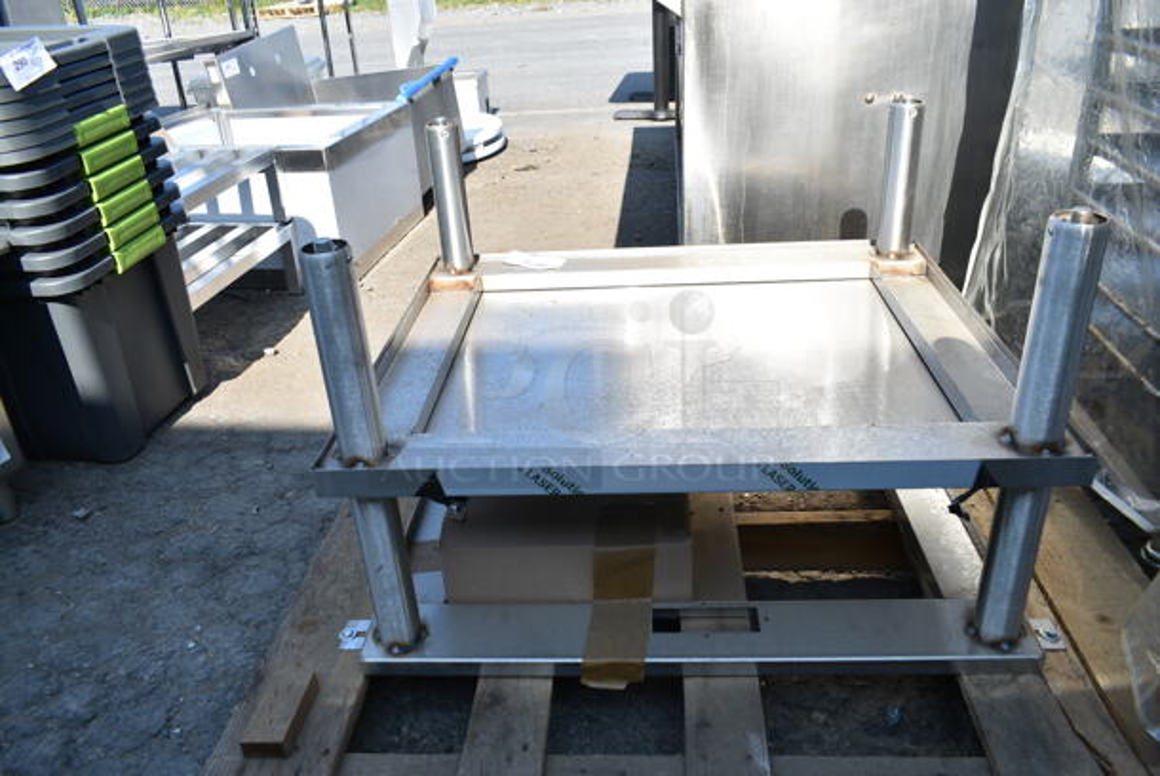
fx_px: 871
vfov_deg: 48.0
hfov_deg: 67.3
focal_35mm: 27
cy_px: 388
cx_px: 580
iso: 100
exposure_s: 1/160
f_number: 6.3
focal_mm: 18
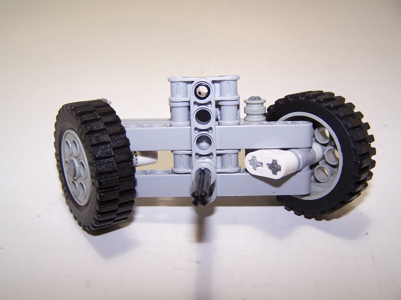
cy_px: 150
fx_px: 440
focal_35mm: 38
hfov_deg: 49.0
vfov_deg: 37.7
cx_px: 200
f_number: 2.8
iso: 80
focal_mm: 6.3
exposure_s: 1/60
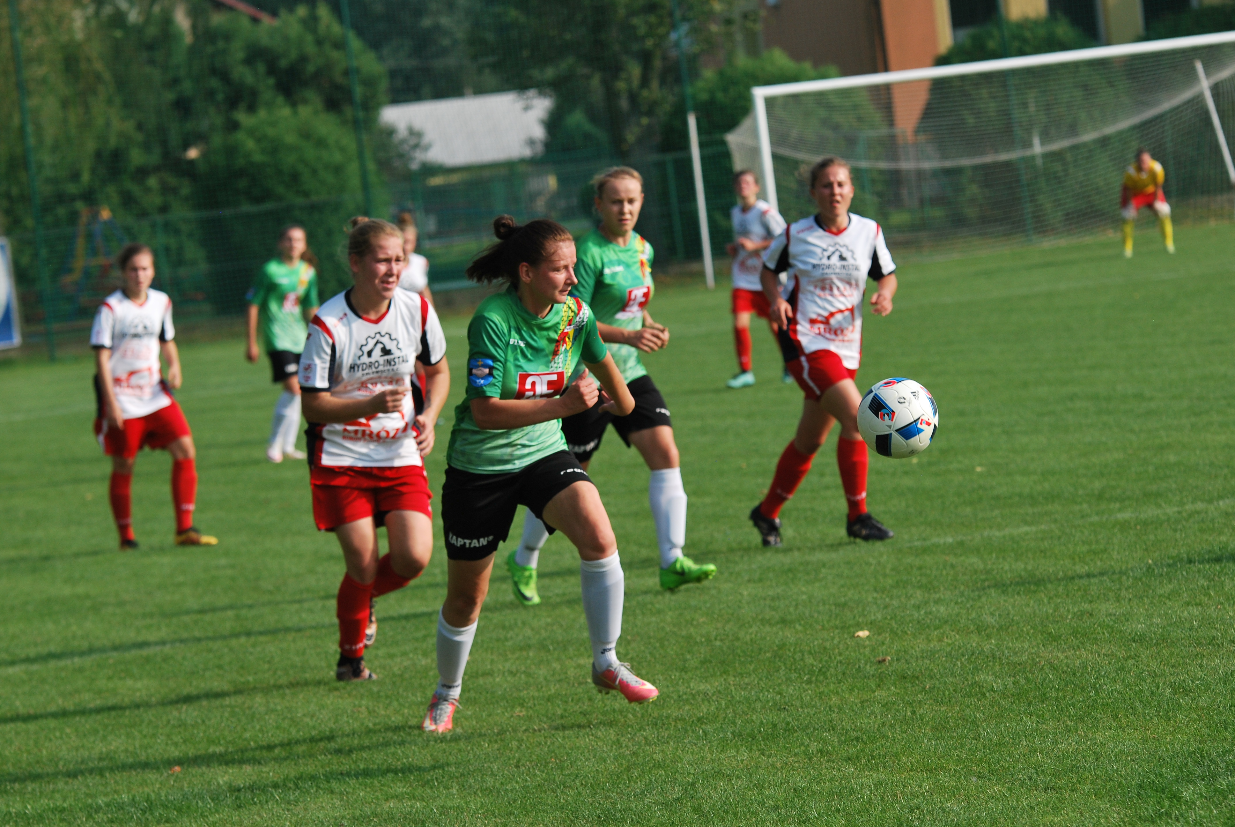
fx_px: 6285
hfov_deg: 11.2
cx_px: 618
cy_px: 414
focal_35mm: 183
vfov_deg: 7.5
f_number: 4
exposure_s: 1/1000
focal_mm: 122
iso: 200
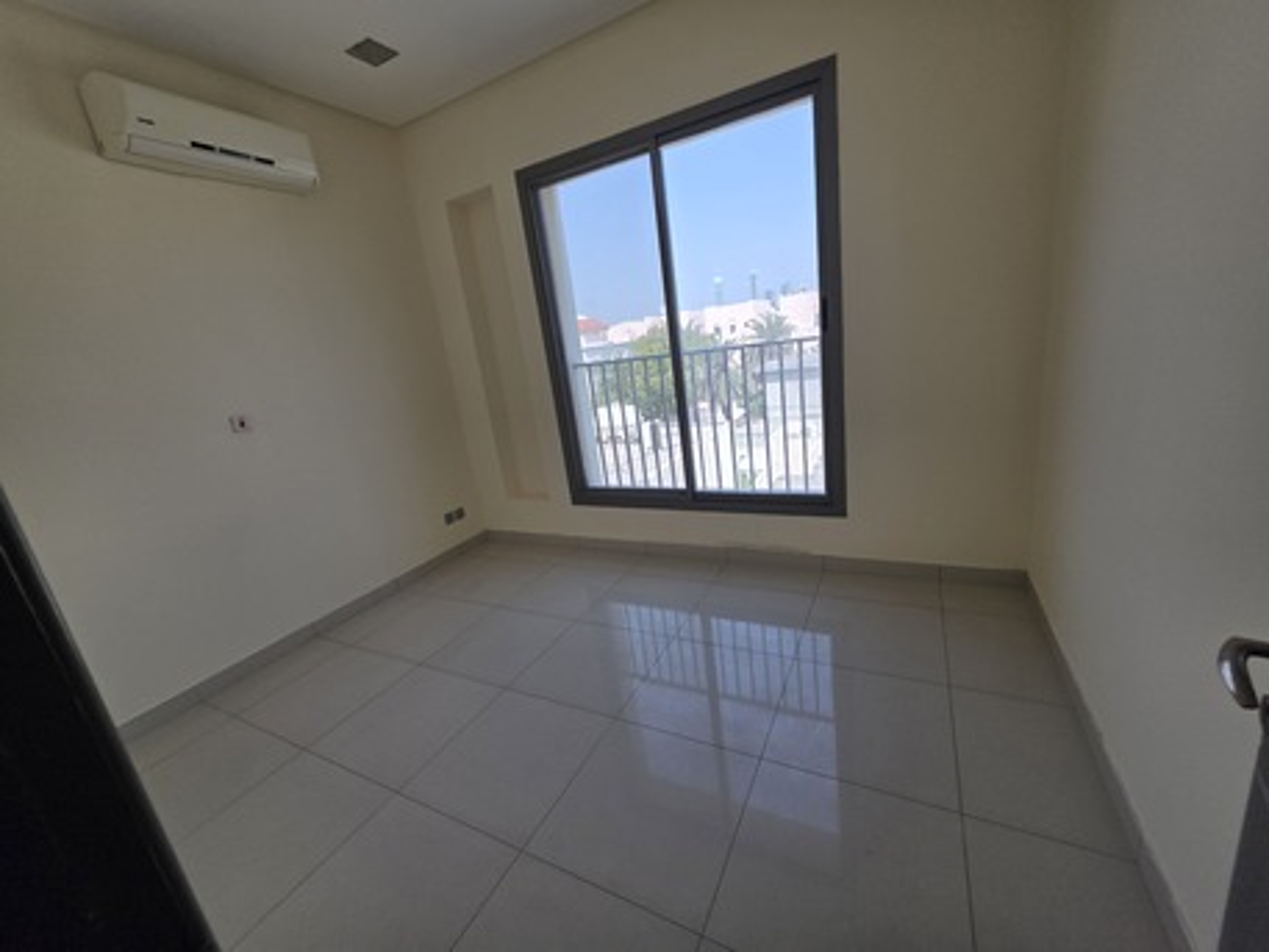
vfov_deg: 89.9
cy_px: 476
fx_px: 477
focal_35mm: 13
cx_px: 634
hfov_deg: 106.2
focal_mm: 2.2
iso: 64
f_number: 1.9
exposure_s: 1/359
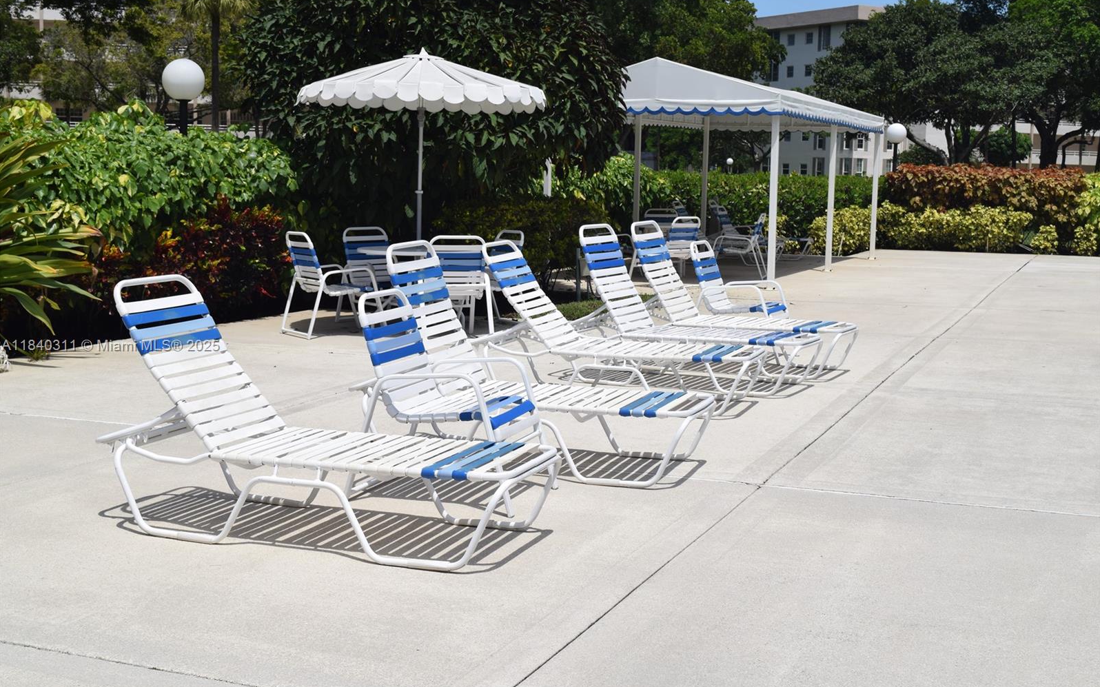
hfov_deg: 42.2
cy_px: 347
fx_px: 1424
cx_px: 550
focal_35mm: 48
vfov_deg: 27.1
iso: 200
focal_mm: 31
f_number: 11
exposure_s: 1/500
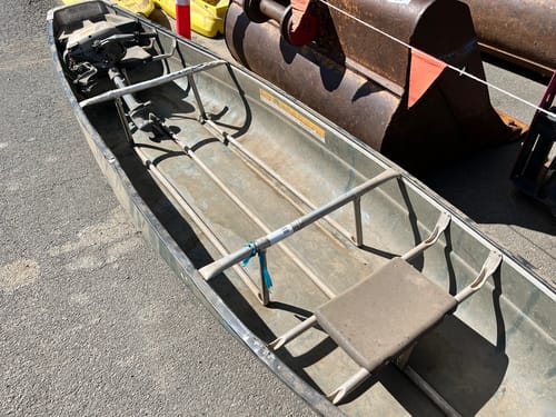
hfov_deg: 67.3
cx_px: 278
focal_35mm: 26
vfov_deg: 53.1
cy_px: 208
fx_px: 418
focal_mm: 5.1
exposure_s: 1/3413
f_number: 1.6
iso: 50
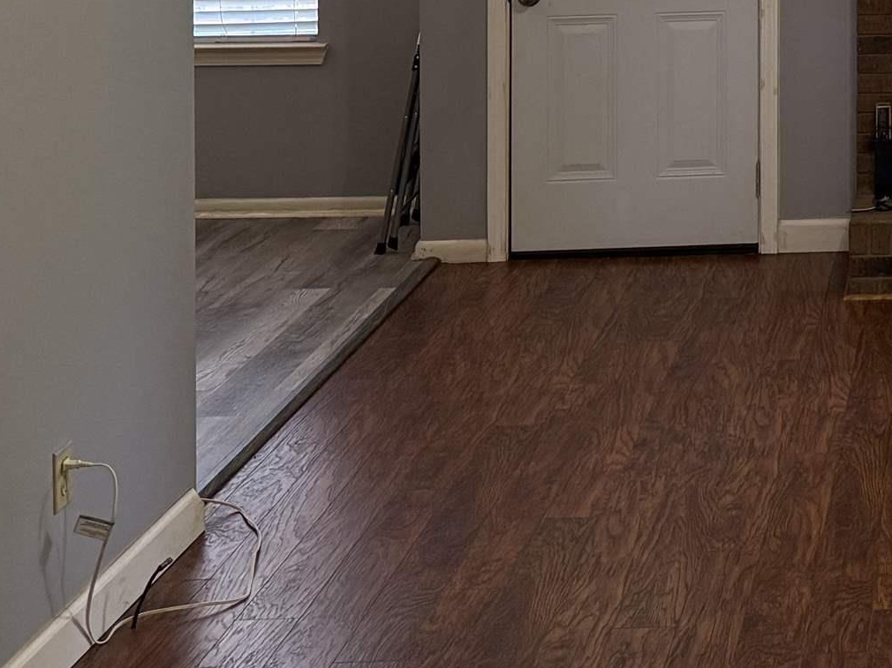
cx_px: 1084
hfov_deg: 24.1
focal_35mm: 73
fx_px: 1881
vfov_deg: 18.2
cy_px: -289
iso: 250
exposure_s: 1/120
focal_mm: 6.76
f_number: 1.78
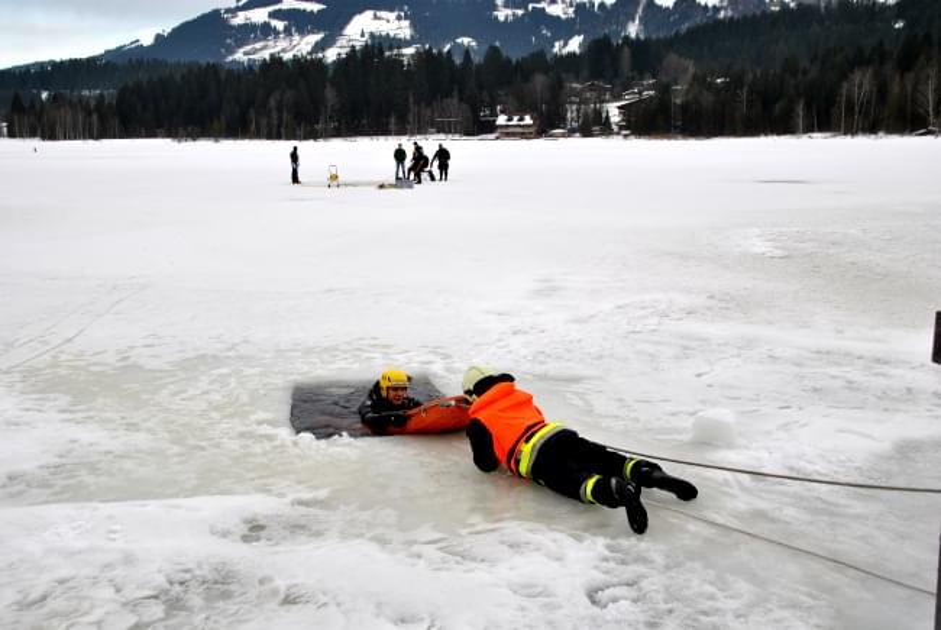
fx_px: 1021
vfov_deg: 34.3
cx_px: 470
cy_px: 315
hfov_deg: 49.5
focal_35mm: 39
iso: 100
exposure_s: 1/200
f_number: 7.1
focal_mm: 26
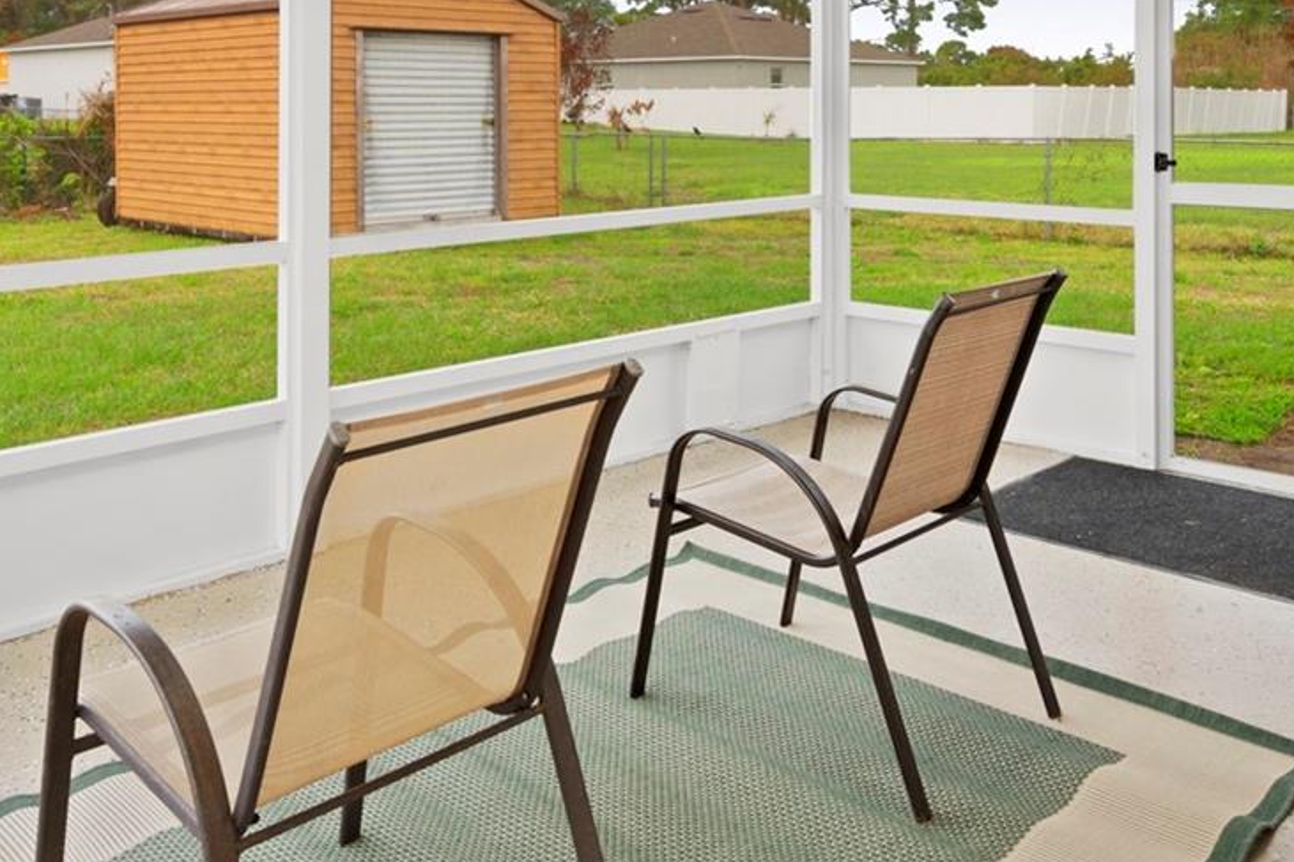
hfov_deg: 54.3
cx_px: 565
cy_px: 145
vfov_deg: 36.3
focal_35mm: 35
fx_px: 1258
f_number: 9
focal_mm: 16
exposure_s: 1/25
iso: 640
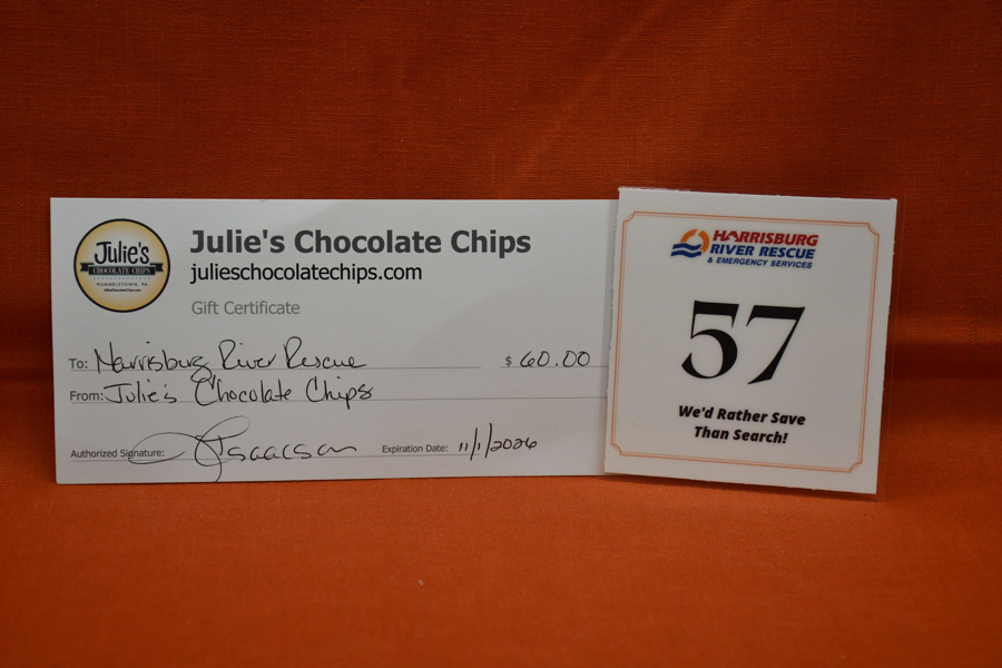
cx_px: 501
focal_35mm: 72
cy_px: 334
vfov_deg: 18.9
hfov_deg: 28.1
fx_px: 2004
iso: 1250
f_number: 5.6
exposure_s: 1/125
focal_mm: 48
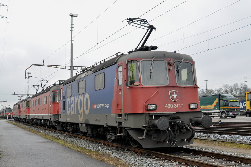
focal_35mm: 45
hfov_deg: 43.7
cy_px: 84
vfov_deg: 29.8
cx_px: 126
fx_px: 313
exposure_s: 1/200
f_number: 7.1
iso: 400
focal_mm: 30
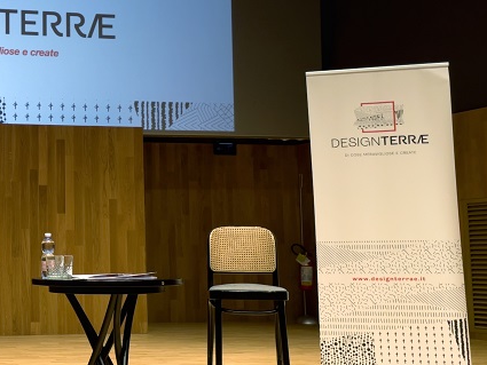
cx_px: 23
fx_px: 774
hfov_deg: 32.6
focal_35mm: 55
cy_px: 185
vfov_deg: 26.6
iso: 125
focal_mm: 4.2
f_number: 1.6
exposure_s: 1/80
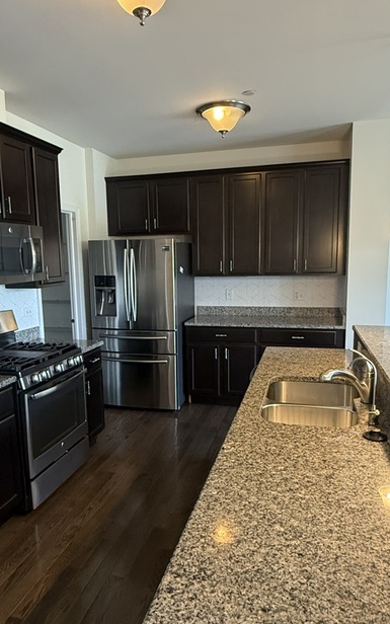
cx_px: 182
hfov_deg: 47.6
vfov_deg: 70.4
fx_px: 442
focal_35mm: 26
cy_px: 330
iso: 400
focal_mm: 2.22
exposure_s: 1/60
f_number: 2.2
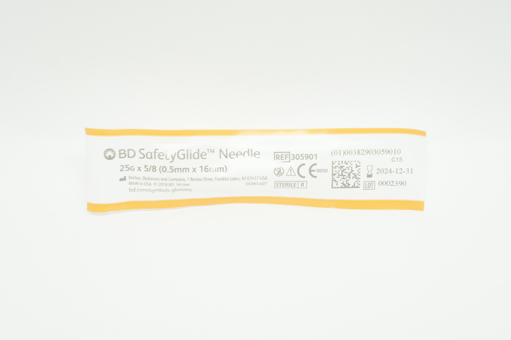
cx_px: 256
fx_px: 851
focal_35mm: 60
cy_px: 170
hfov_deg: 33.4
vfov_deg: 22.6
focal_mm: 40
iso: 400
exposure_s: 1/50
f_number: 6.3
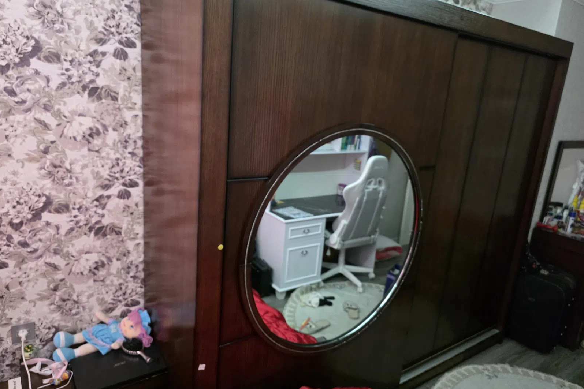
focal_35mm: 24
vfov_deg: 53.1
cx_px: 291
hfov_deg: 73.7
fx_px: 389
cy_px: 184
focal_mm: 6.3
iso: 2500
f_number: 1.7
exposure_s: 1/100
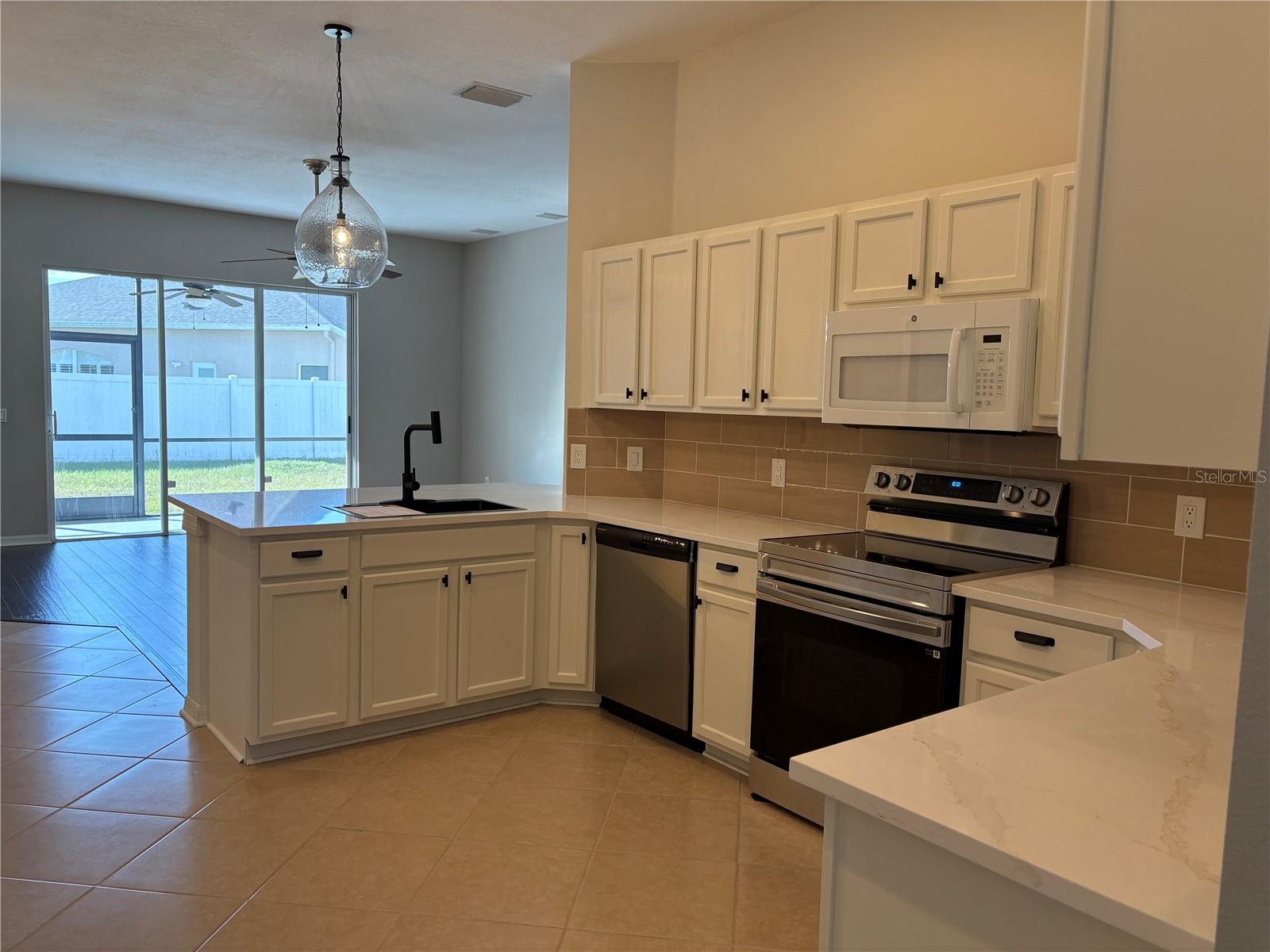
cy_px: 476
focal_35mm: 26
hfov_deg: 67.3
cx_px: 635
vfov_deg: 53.1
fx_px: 954
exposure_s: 1/120
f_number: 1.6
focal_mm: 5.96
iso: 80
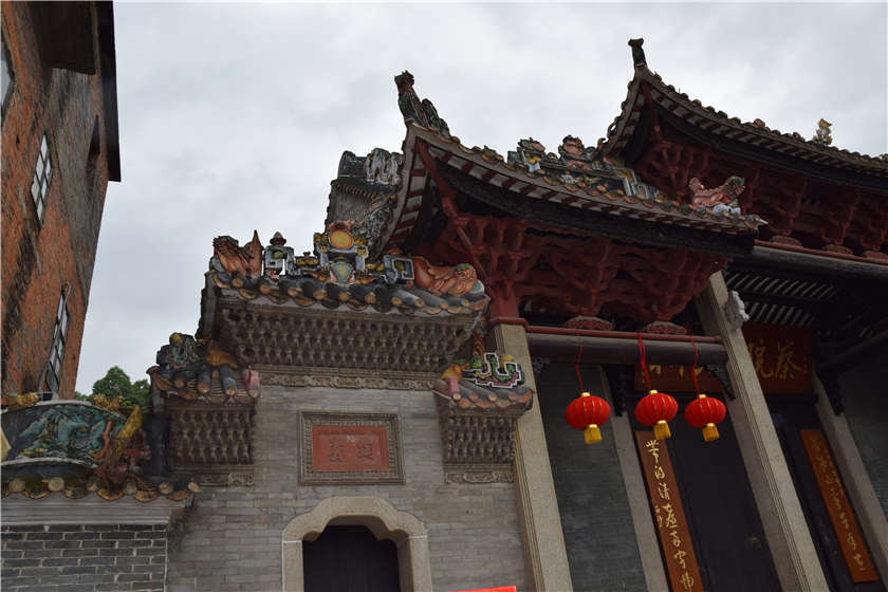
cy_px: 296
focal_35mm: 27
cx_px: 444
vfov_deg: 47.9
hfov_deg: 67.4
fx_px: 666
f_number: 8
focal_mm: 18
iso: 125
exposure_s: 1/60
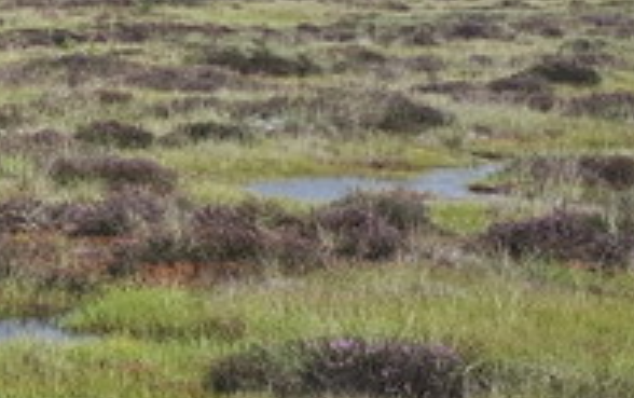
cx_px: -411
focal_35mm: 140
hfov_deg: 13.7
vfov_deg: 9.4
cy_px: 139
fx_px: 2422
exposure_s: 1/1214
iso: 40
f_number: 1.9
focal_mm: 3.6
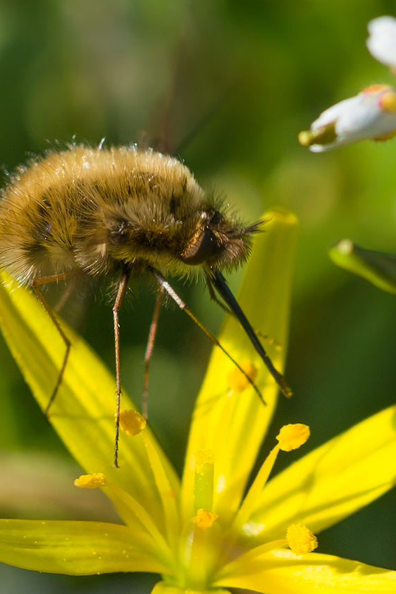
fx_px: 5808
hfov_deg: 3.9
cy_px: 251
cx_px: 287
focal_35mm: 352
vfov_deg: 5.9
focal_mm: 200
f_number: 7.1
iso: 200
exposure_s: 1/320
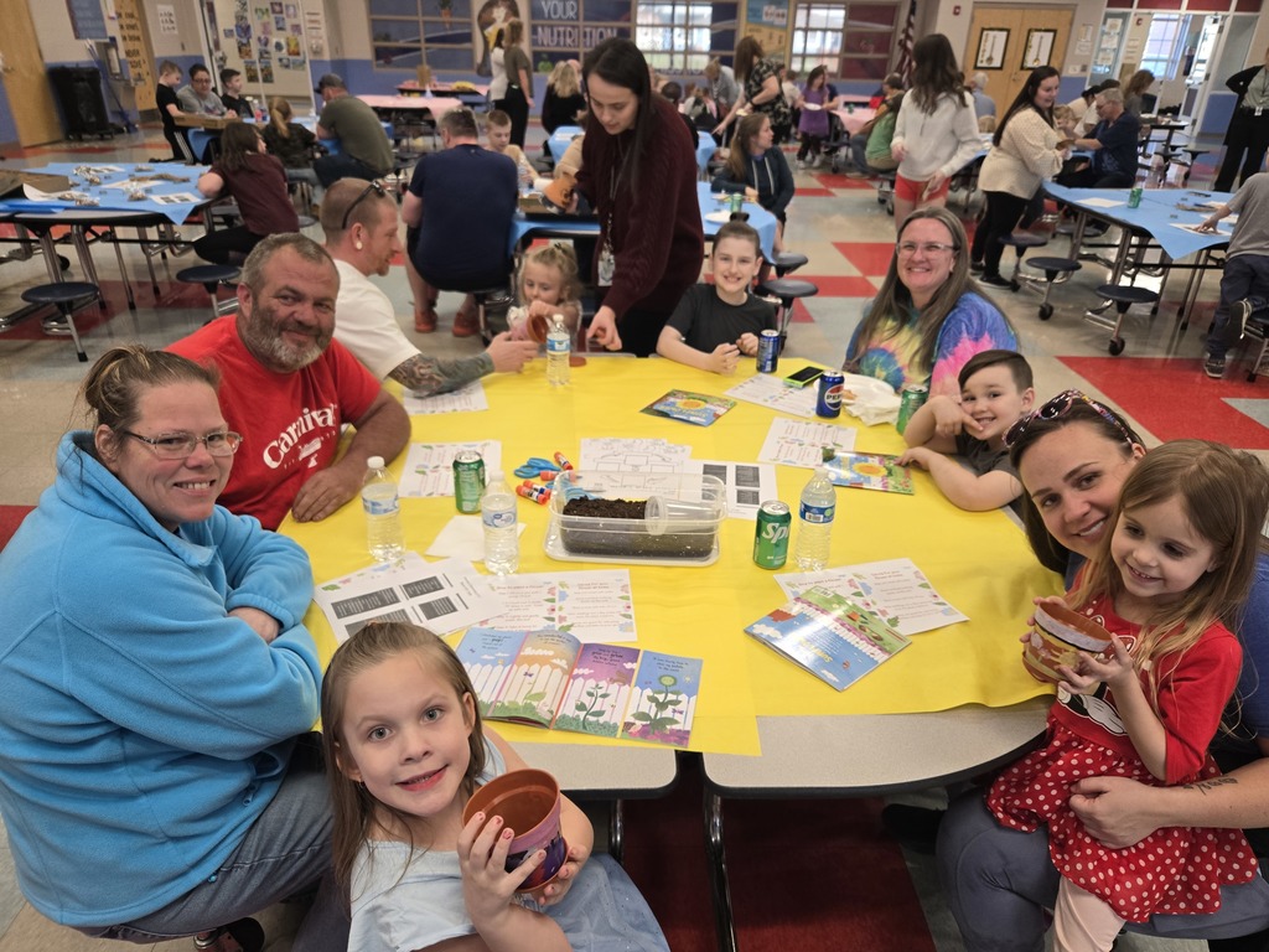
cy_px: 476
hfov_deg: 73.9
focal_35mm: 23
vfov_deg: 58.9
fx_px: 843
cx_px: 634
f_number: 1.8
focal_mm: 5.4
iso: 160
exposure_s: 1/120
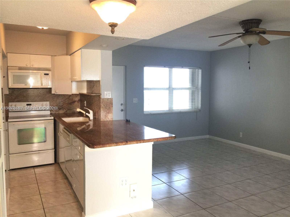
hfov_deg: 61.7
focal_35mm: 29
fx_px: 243
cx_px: 145
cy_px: 108
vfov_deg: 48.2
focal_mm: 4.15
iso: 32
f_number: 2.2
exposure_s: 1/15
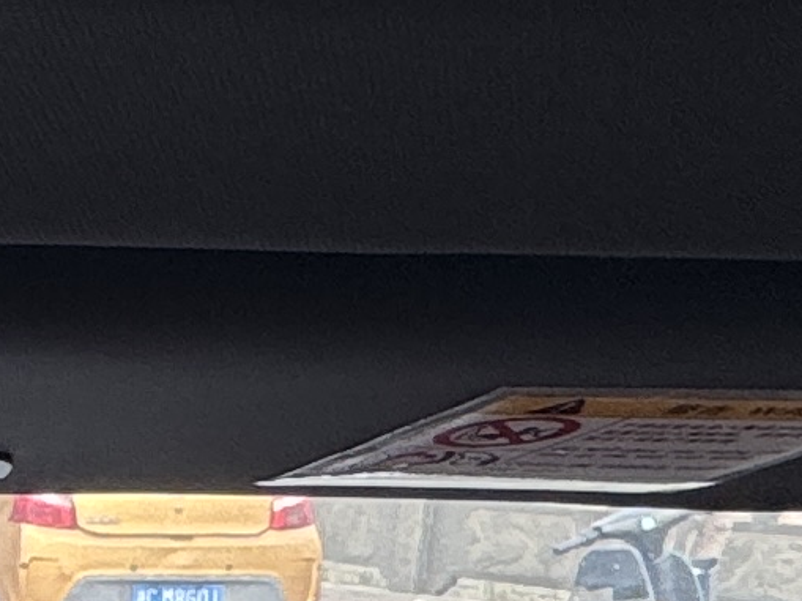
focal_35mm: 111
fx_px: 2570
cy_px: 880
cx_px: -1128
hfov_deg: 13.2
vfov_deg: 12.7
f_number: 2.2
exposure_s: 1/99
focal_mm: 2.22
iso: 50
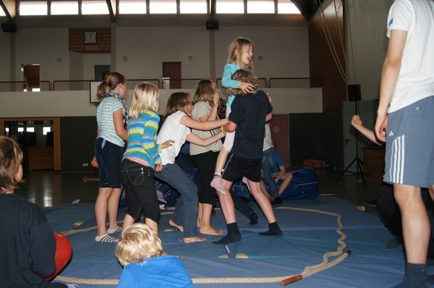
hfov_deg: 57.3
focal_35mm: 33
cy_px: 144
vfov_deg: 39.9
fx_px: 397
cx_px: 217
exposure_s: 1/60
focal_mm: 22
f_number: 4
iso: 400
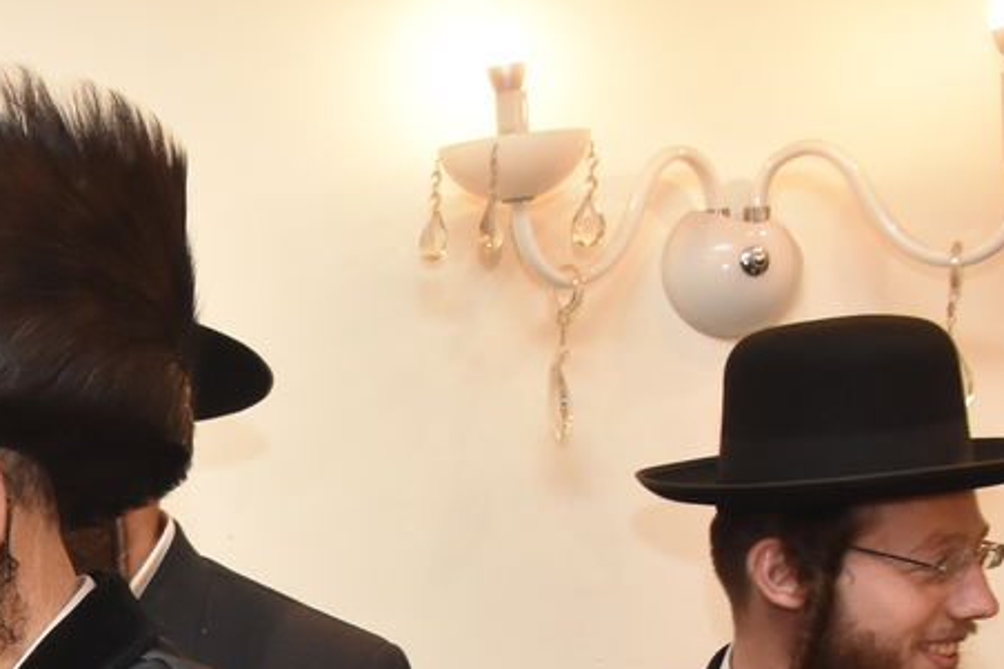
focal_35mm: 93
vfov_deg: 14.3
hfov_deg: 19.3
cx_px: -484
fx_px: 2593
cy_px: 768
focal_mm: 20
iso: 1600
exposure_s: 1/125
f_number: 5.6
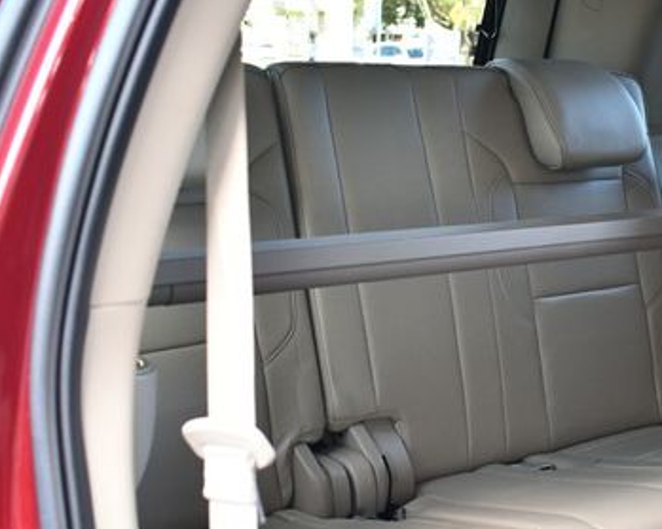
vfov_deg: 24.6
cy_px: 311
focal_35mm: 62
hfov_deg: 30.1
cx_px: 482
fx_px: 1214
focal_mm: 18
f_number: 3.5
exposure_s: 1/160
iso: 800
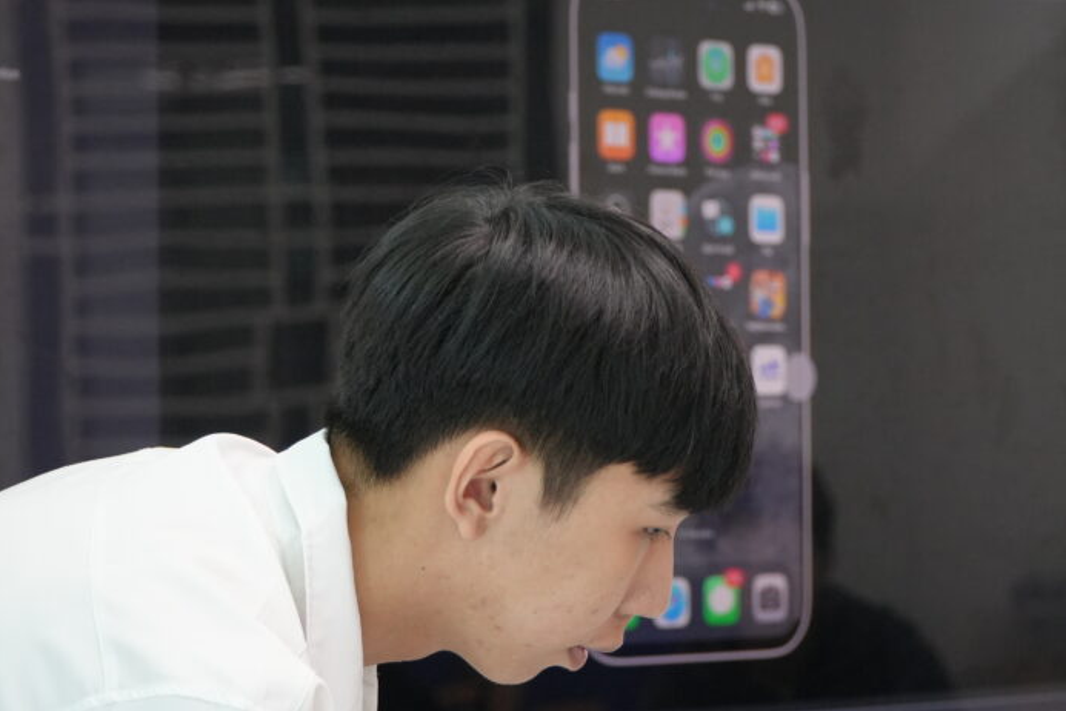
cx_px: 709
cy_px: 339
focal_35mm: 133
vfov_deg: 10.3
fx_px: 3938
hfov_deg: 15.4
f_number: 4
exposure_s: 1/160
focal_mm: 60
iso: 1250
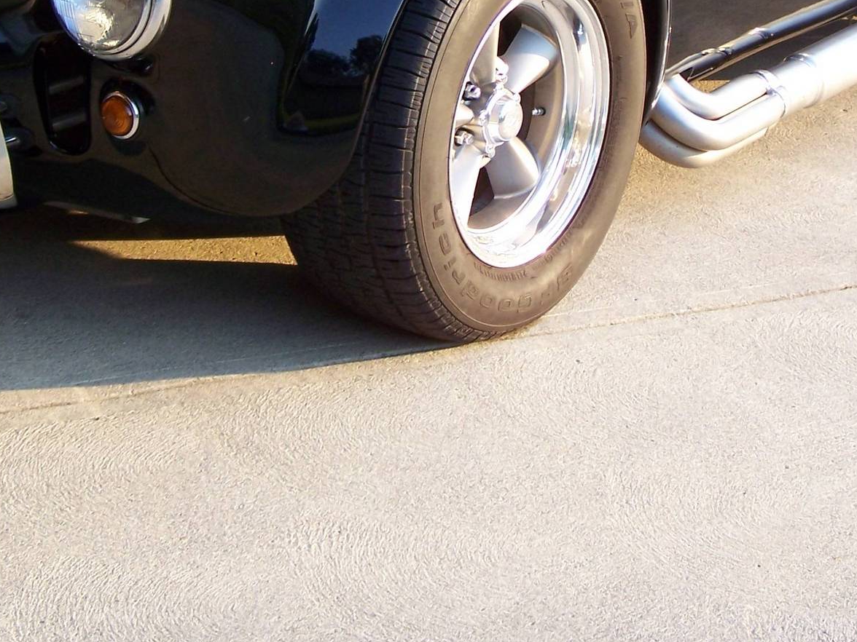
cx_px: 468
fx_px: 2426
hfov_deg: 20.0
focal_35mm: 98
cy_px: 36
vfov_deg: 14.9
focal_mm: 8
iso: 64
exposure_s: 1/100
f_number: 3
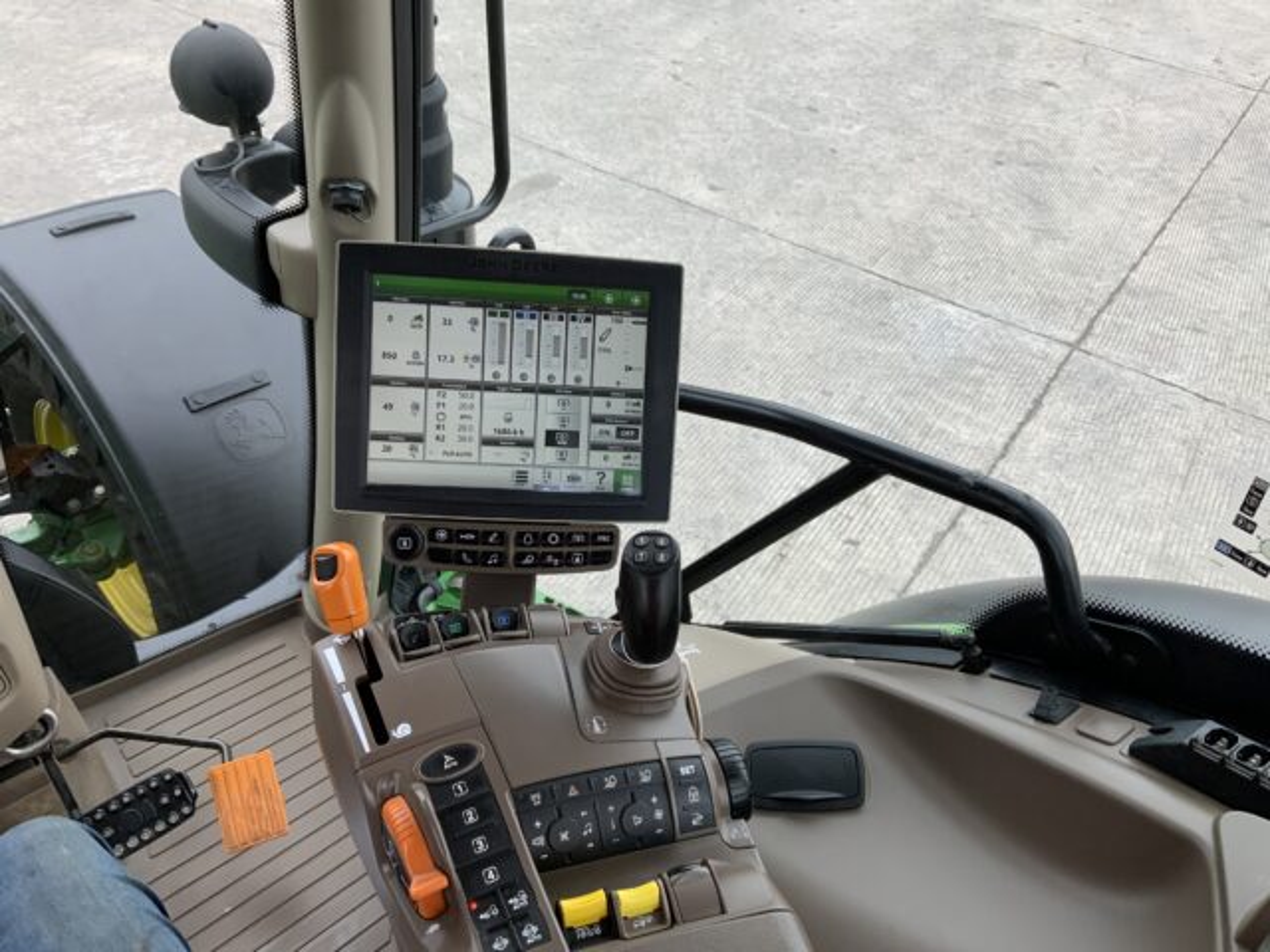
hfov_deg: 61.7
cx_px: 635
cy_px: 476
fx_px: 1064
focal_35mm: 29
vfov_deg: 48.2
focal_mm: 3
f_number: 1.8
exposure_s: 1/122
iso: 25
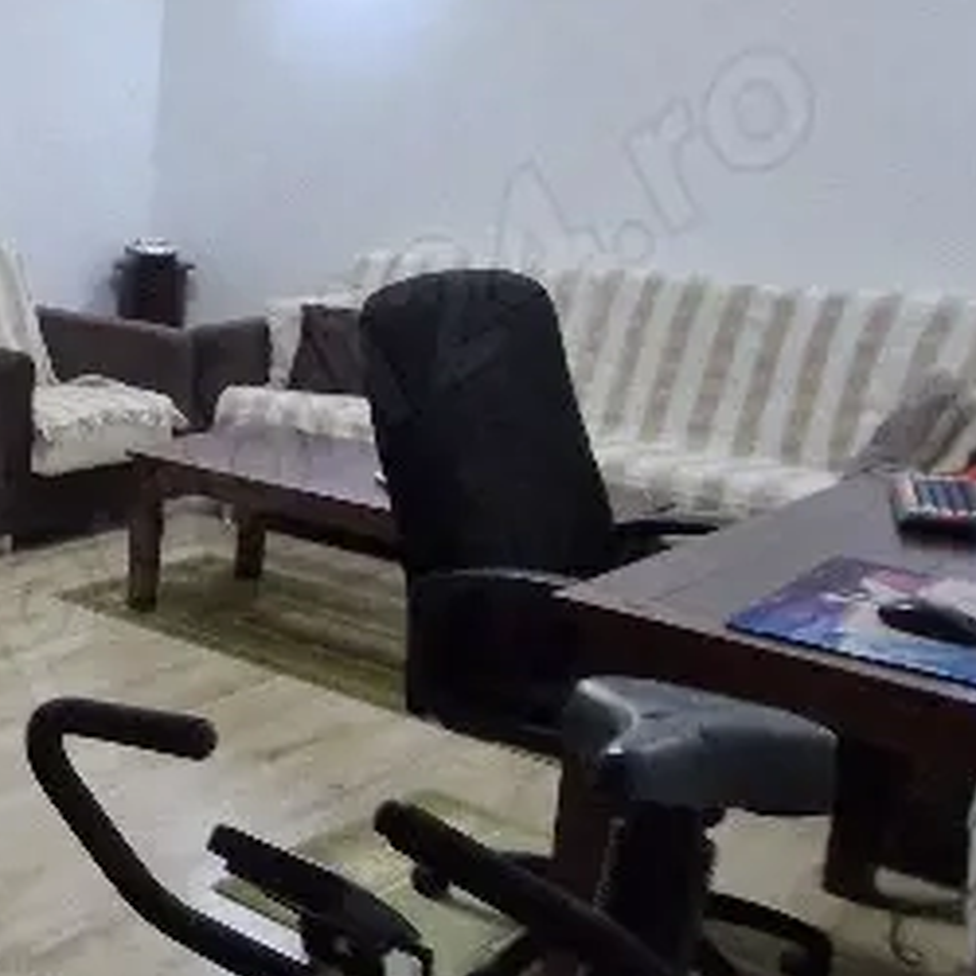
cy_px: 390
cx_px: -359
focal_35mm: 46
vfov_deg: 36.7
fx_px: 1467
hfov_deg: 28.5
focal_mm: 1.74
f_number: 2.2
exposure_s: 1/33
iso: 500
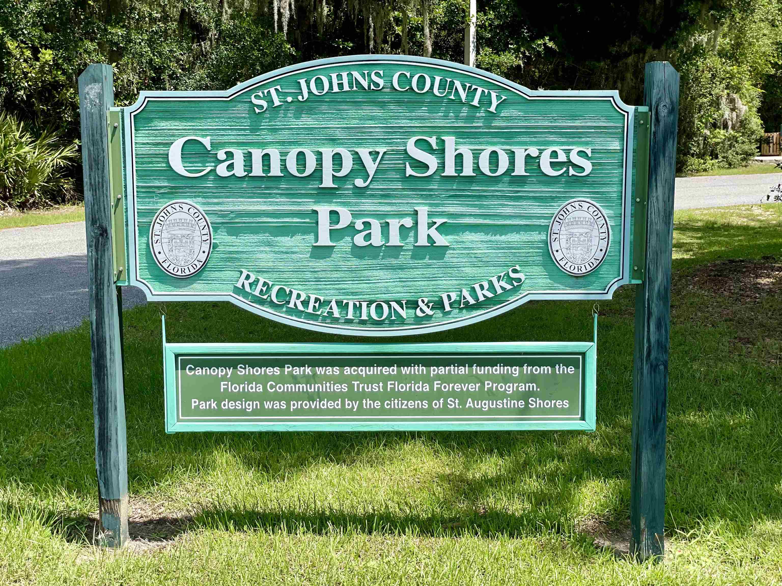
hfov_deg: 36.8
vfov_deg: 28.0
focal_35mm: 52
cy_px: 293
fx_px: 1175
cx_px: 391
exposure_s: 1/1653
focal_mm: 6
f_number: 2
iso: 32
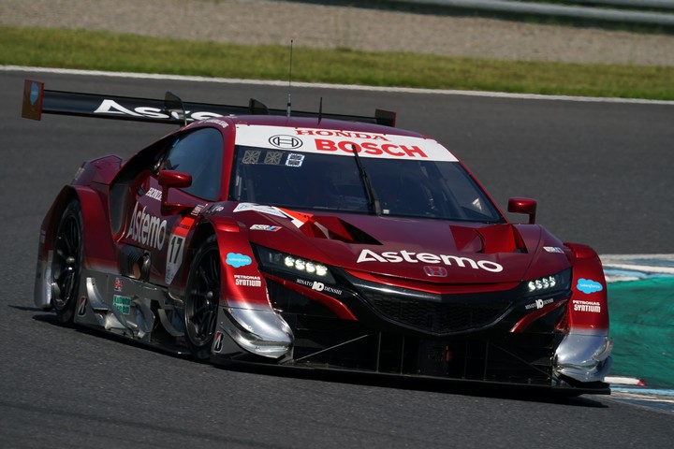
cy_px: 224
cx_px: 337
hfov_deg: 3.4
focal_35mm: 600
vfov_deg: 2.3
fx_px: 11232
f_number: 11
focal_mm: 600
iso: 250
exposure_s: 1/800
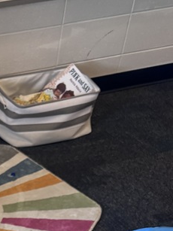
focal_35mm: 80
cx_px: -92
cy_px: 336
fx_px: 533
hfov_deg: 16.6
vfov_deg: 21.1
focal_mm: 6.76
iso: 200
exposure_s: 1/115
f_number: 1.78
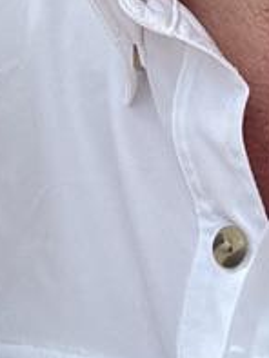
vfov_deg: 11.2
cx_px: -71
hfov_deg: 9.4
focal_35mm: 156
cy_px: -411
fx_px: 1615
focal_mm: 2.71
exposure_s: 1/541
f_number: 2.2
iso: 32
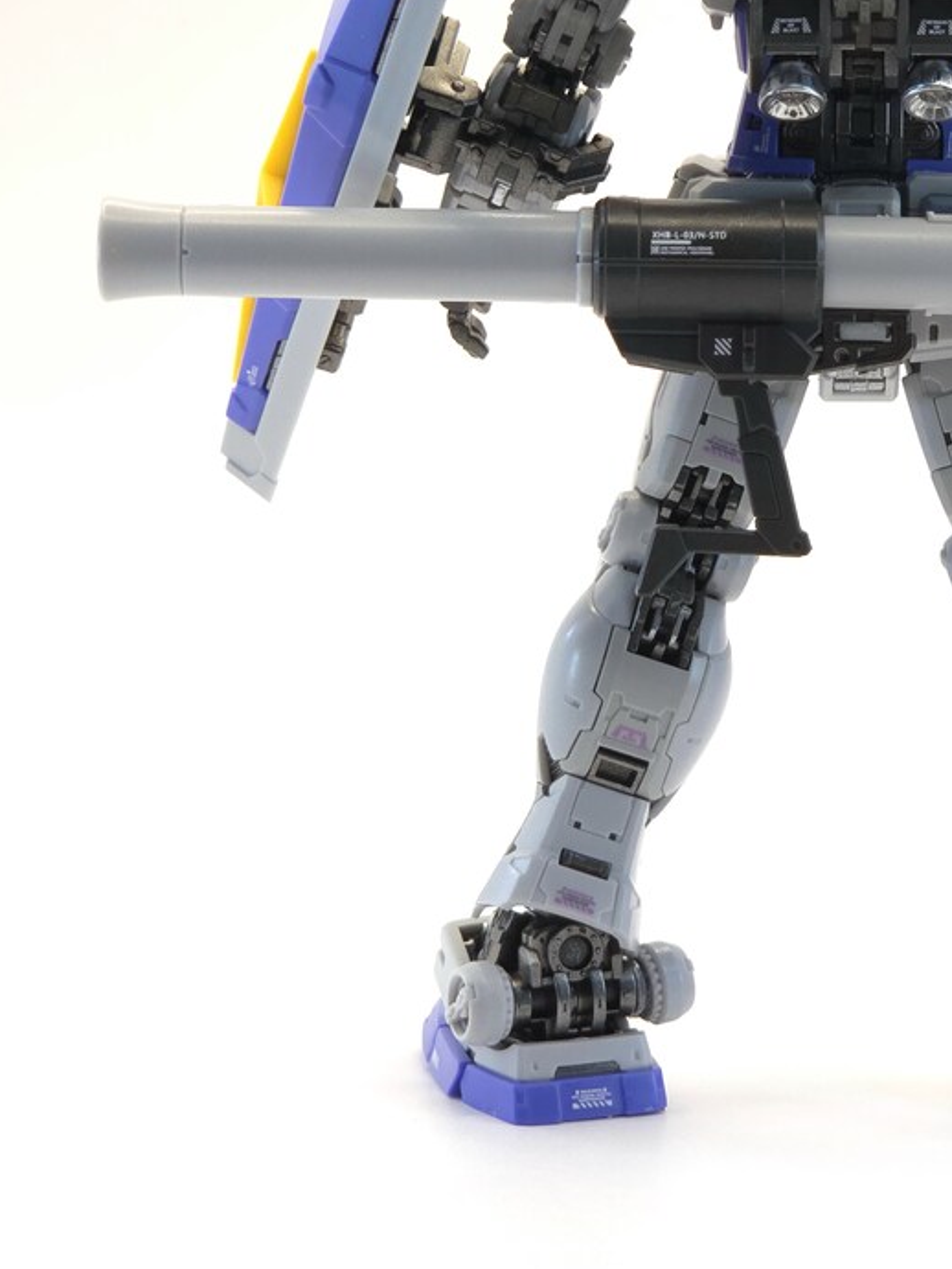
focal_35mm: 120
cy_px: 324
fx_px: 4398
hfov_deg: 12.3
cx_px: 818
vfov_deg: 16.3
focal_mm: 7
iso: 50
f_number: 2.4
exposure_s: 1/60.2
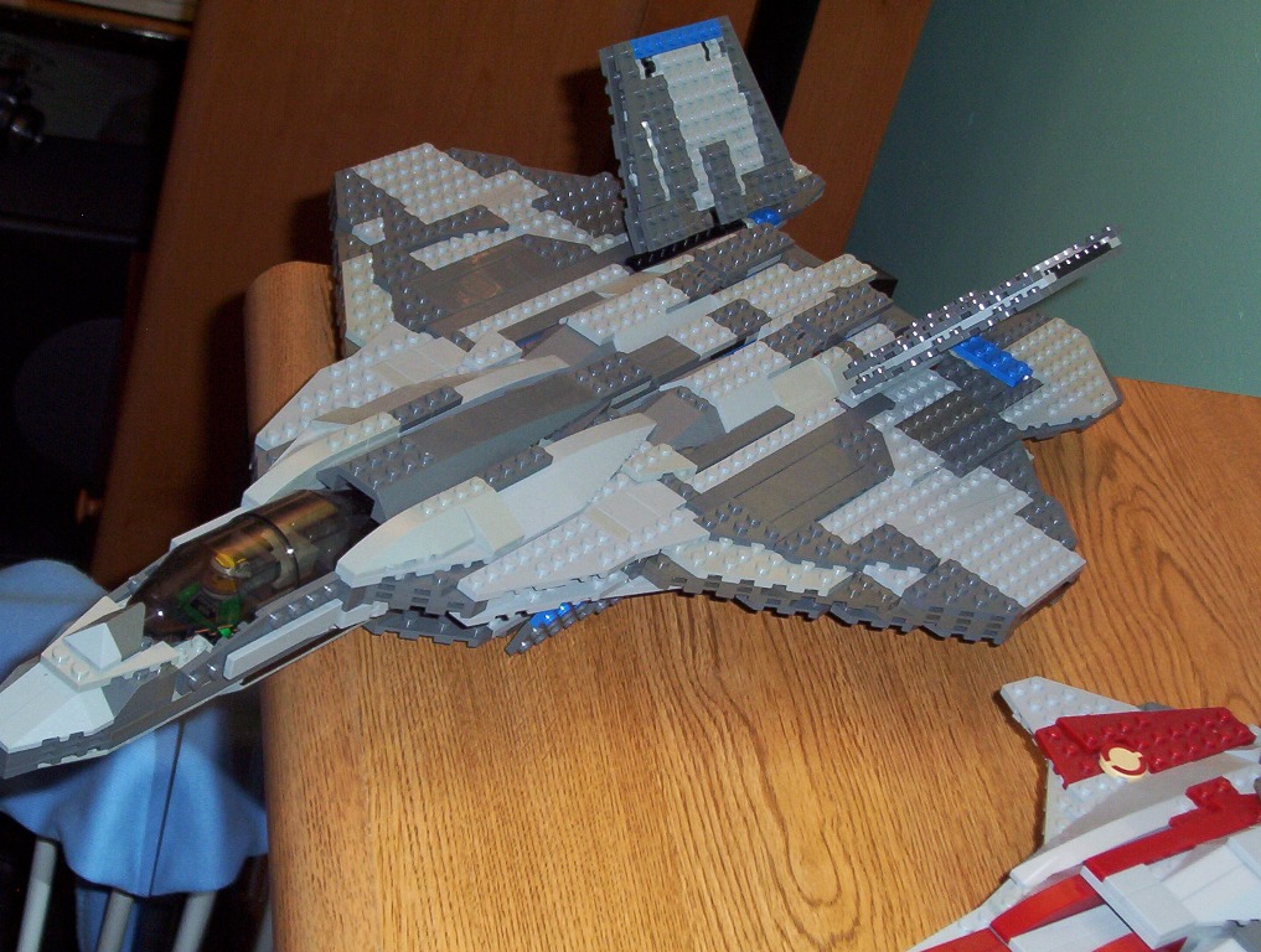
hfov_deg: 30.2
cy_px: 476
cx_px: 630
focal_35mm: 64
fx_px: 2337
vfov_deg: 23.0
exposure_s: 1/46.6
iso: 140
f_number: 3.54
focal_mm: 9.98
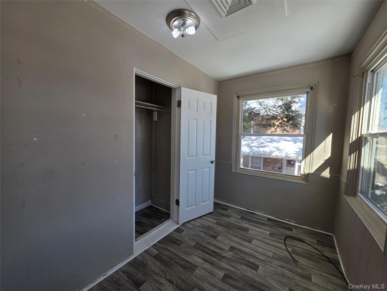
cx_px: 194
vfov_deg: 89.9
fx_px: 145
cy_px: 146
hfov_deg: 106.2
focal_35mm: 13
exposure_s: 1/408
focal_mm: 2.2
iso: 40
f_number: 1.9
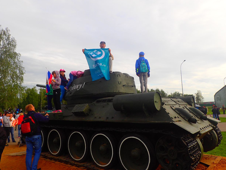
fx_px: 170
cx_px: 109
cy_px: 83
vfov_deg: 53.1
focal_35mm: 26
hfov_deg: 67.3
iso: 100
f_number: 2.8
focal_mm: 4.5
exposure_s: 1/800
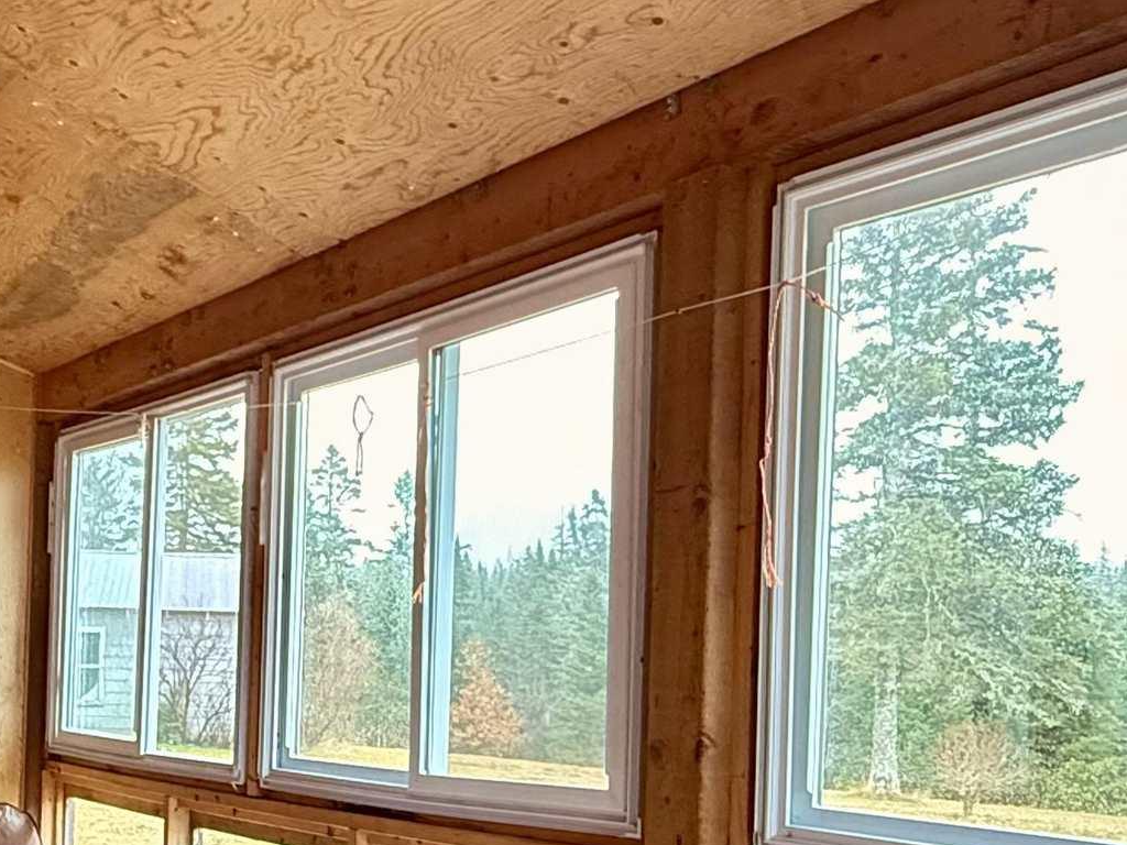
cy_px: 667
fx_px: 1367
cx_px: 319
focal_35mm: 42
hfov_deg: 43.7
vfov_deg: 33.4
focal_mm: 2.22
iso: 640
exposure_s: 1/60
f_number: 2.2
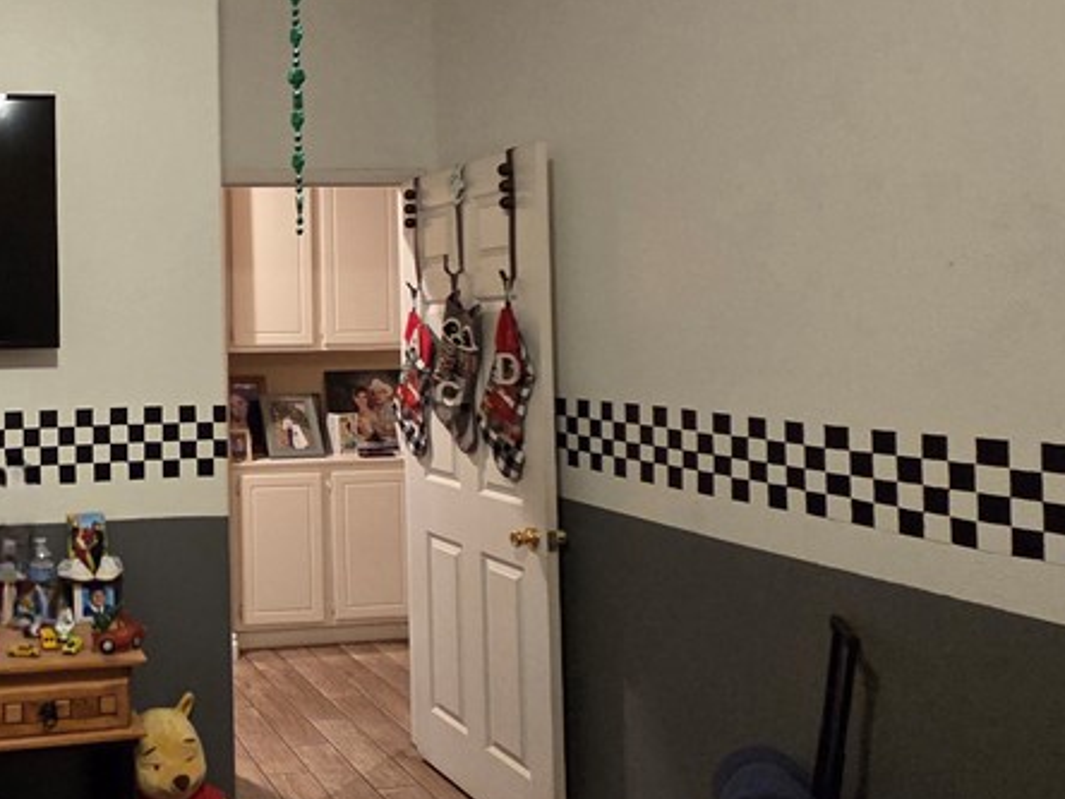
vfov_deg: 46.6
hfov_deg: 51.4
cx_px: 67
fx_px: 923
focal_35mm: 30
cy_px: 331
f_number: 2.2
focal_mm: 2.2
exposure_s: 1/60.2
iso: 1000
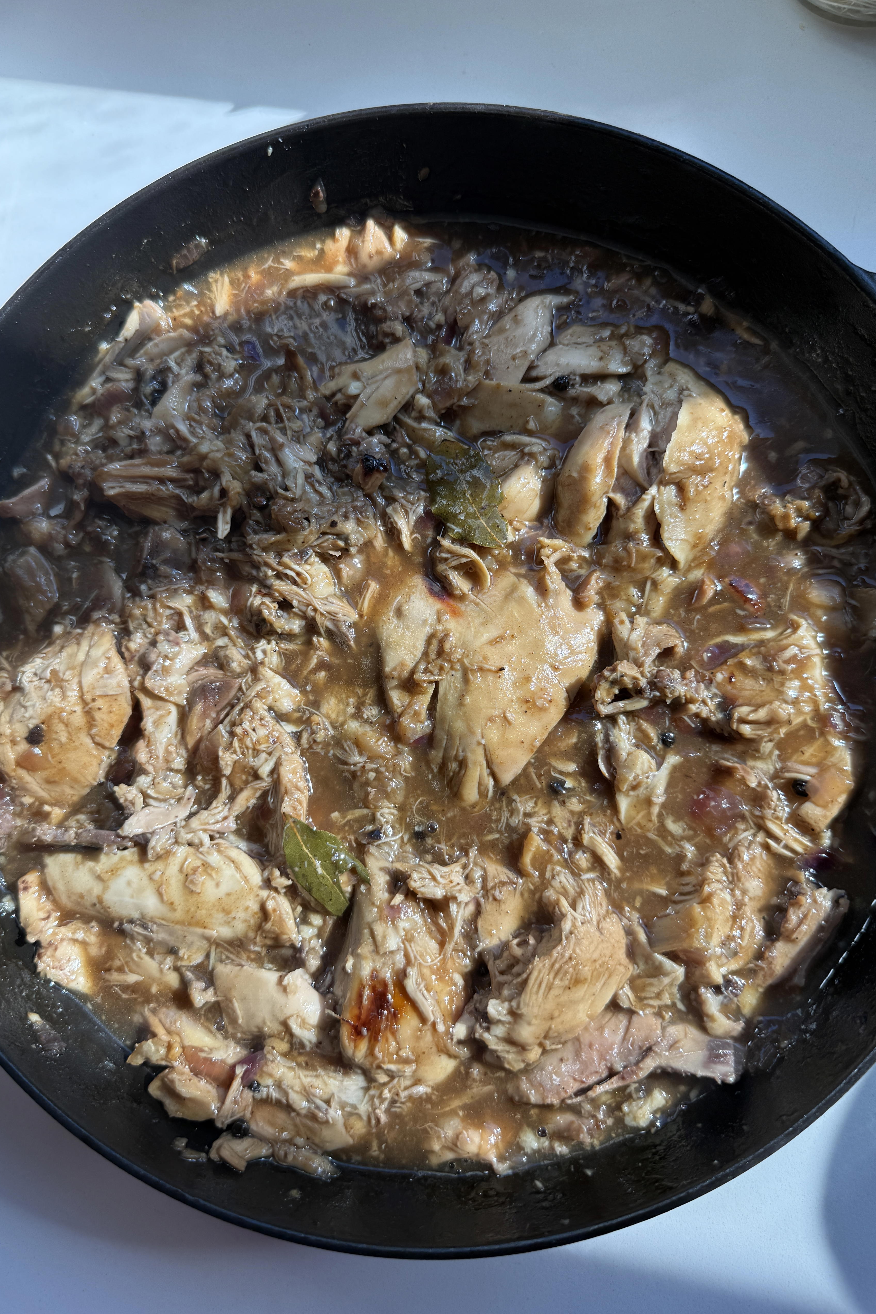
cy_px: 656
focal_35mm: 25
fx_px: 912
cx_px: 424
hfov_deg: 51.3
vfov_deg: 71.5
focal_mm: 6.76
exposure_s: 1/708
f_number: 1.78
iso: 80
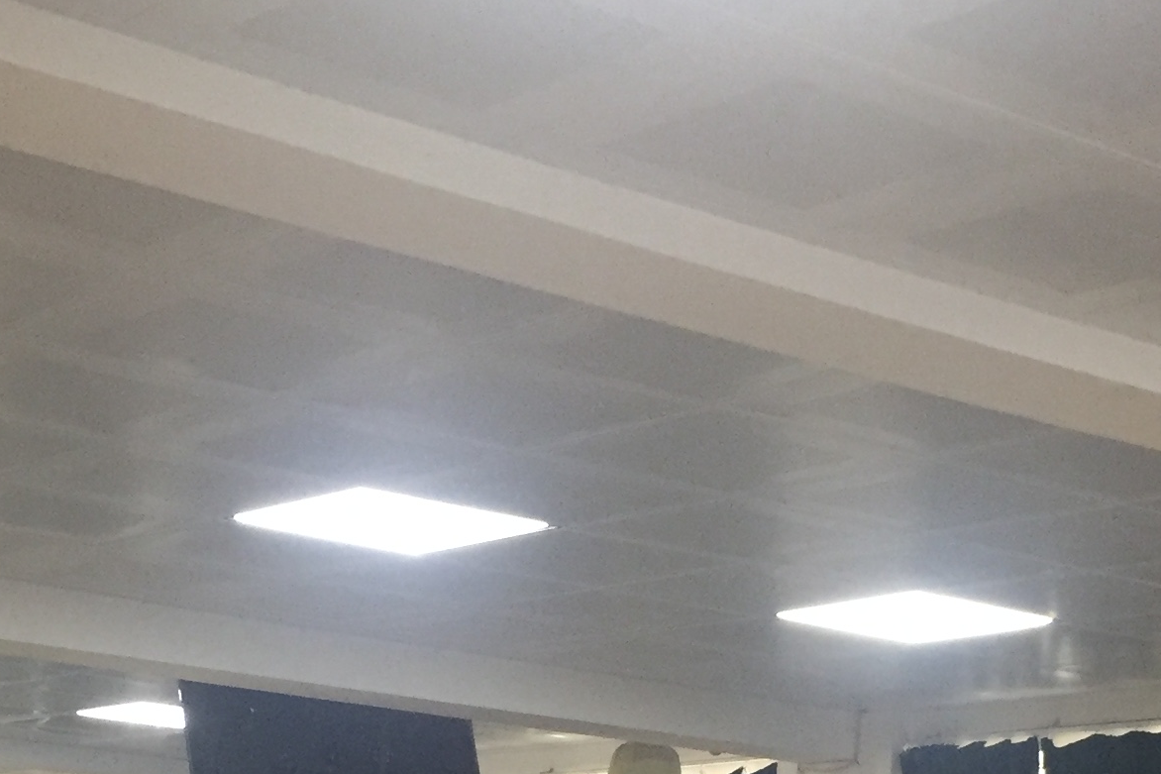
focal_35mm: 84
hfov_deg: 24.2
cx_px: 512
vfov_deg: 15.4
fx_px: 2708
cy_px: 1029
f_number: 2.2
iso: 200
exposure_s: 1/33
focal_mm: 4.15
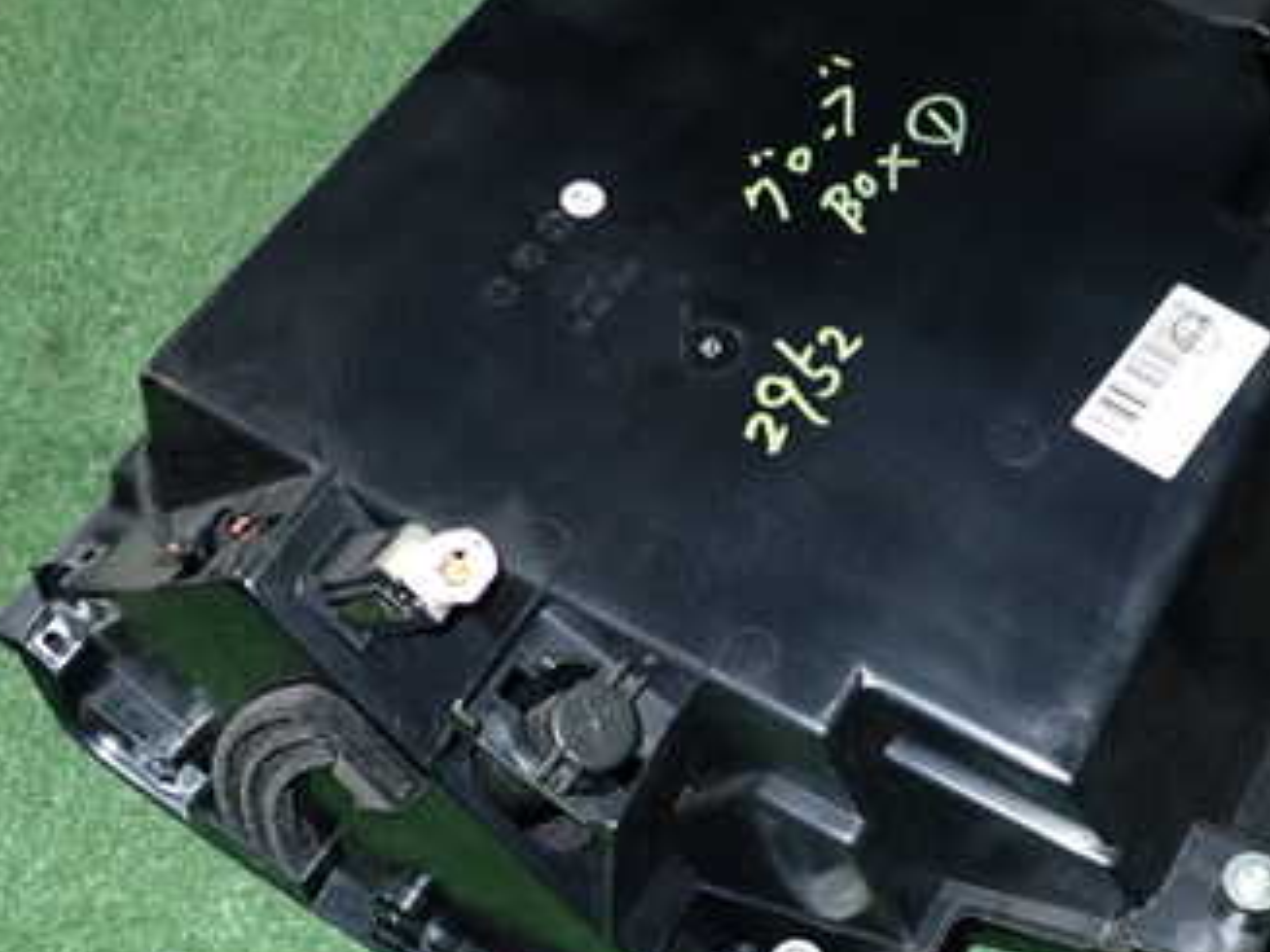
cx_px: 788
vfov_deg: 26.5
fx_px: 2017
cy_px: 579
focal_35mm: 55
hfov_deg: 34.8
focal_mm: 5.4
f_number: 6.3
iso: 400
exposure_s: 1/30
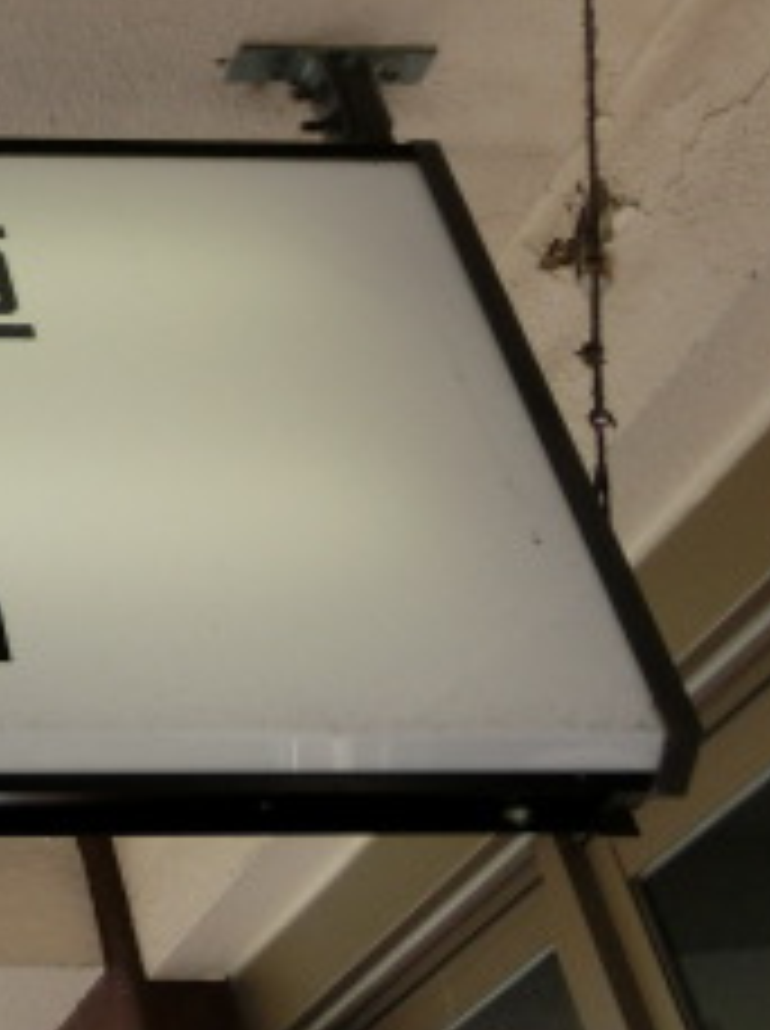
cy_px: 99
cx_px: -603
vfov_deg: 26.8
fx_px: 2082
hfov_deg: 17.2
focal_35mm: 70
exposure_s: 1/160
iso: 80
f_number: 3.5
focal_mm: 4.5
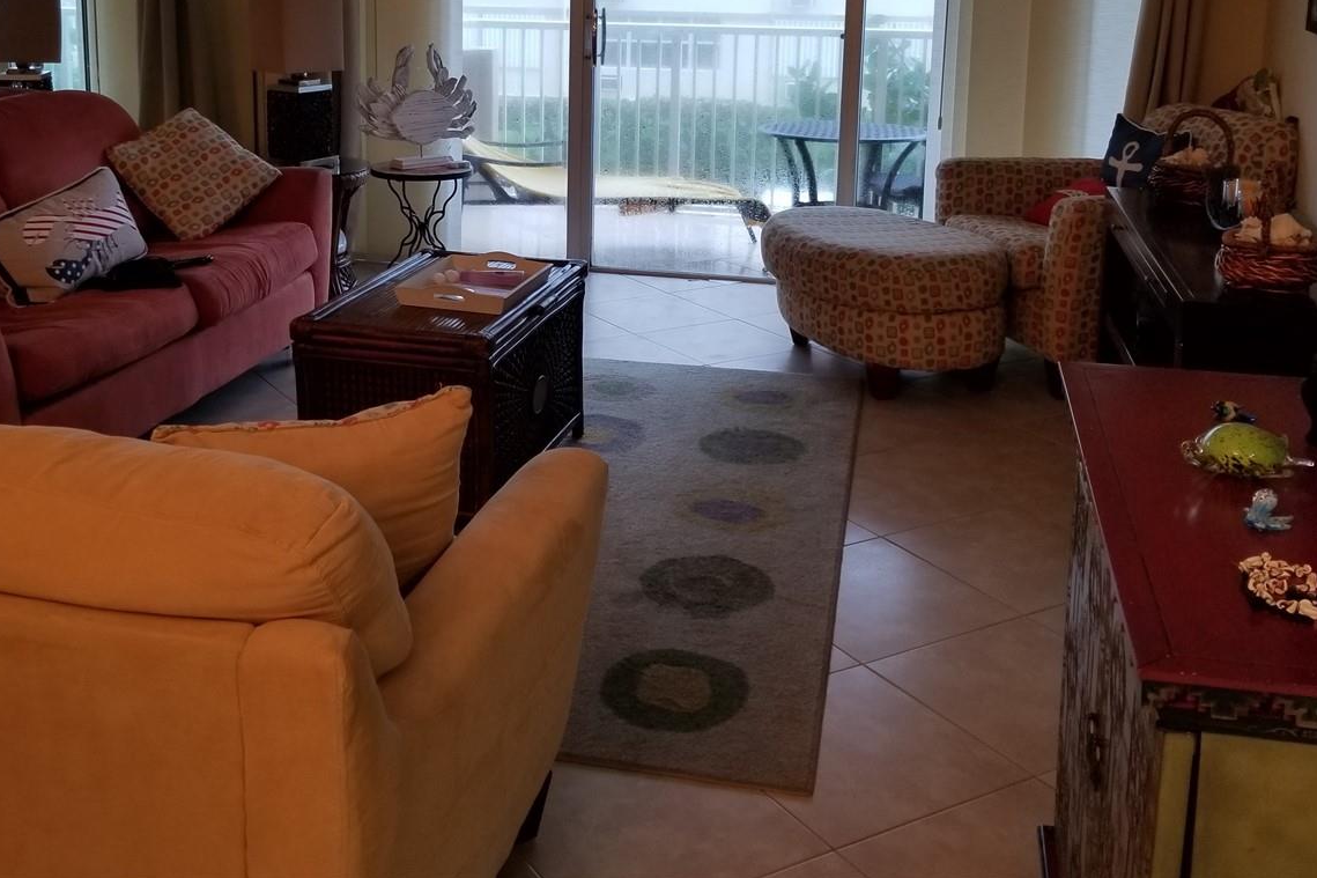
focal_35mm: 38
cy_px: 187
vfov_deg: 34.1
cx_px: 526
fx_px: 1390
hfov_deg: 50.4
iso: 125
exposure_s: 1/60
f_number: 1.7
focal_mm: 4.3
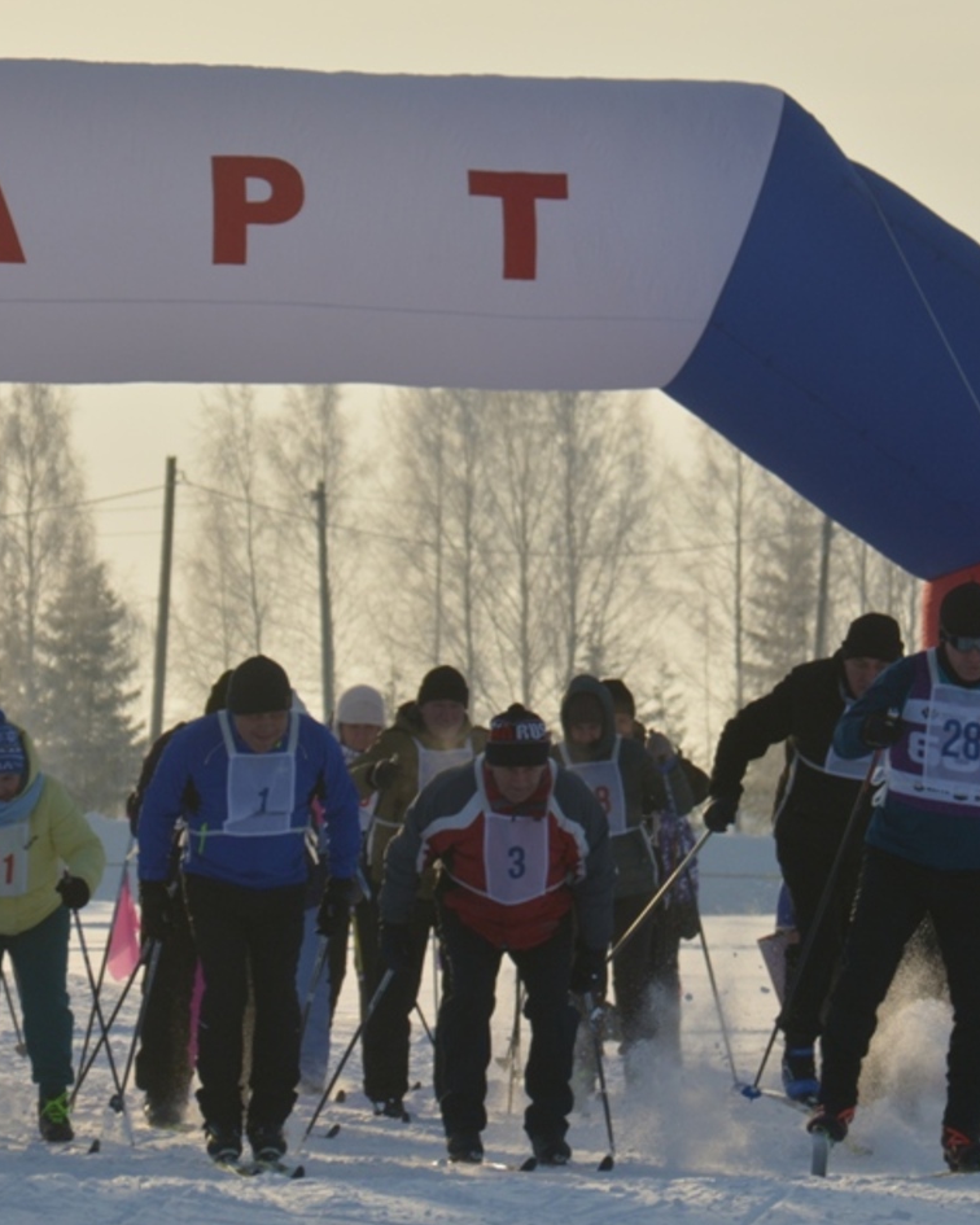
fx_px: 11239
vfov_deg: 6.2
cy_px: 623
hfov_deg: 5.0
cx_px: 616
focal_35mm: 310
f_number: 8
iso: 250
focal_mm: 130
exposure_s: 1/1000
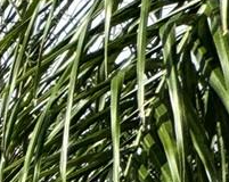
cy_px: 653
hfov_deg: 9.4
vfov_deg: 9.0
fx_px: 737
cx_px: -588
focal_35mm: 109
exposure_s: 1/1370
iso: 50
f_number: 2.2
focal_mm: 2.22
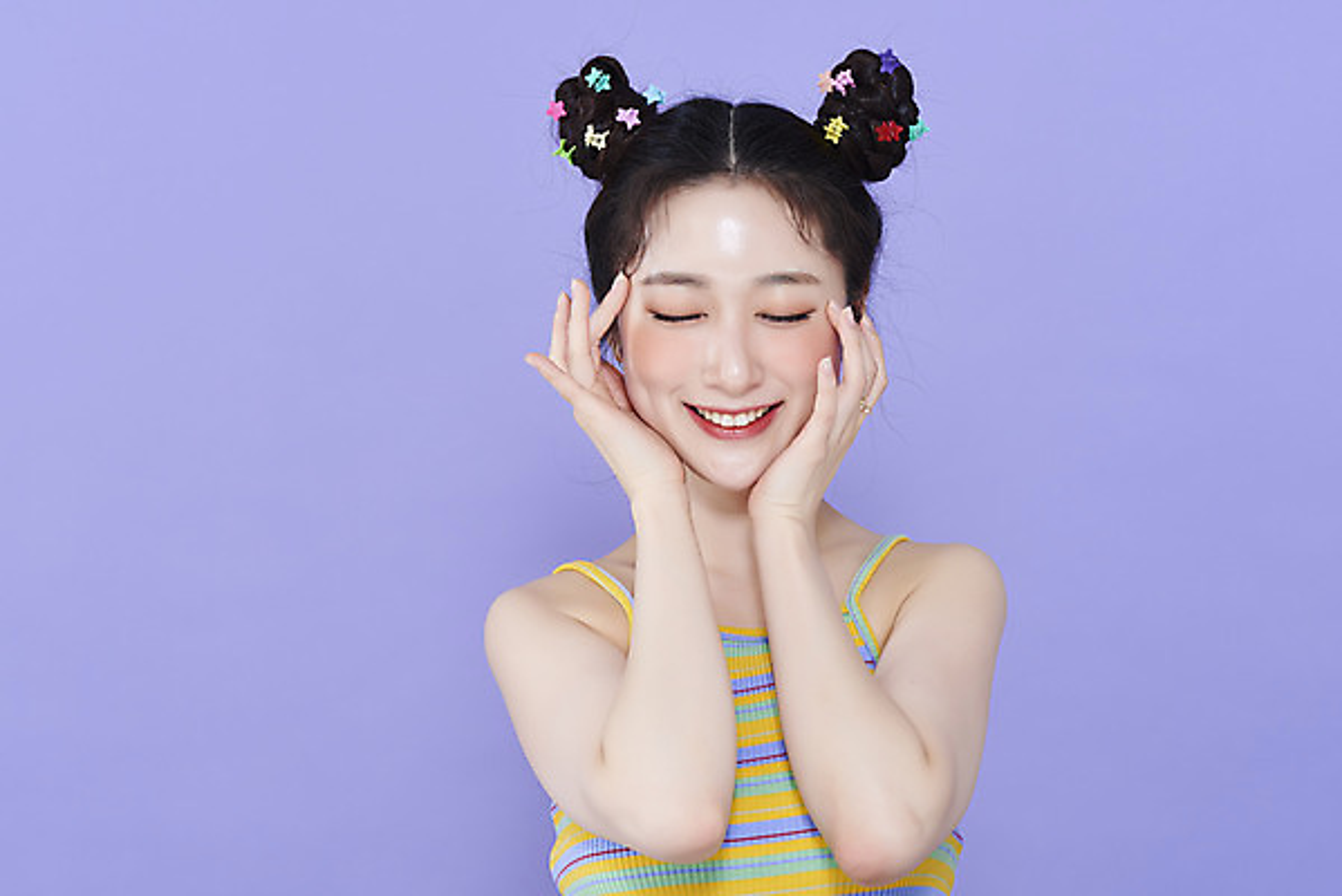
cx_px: 671
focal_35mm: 105
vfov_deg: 13.1
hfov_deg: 19.4
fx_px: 3916
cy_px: 448
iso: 64
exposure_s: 1/125
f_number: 11
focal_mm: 105
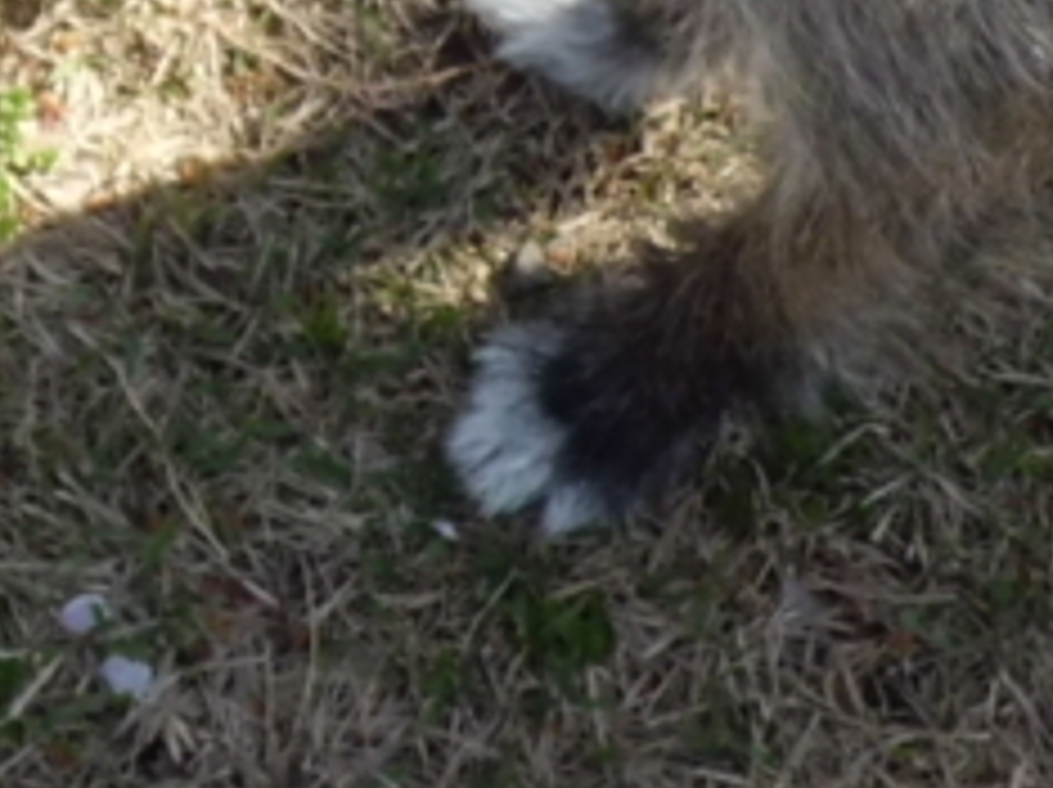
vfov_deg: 14.9
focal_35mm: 89
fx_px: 2705
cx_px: 284
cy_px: -518
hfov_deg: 21.9
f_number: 7.9
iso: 100
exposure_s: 1/80
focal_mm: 4.7
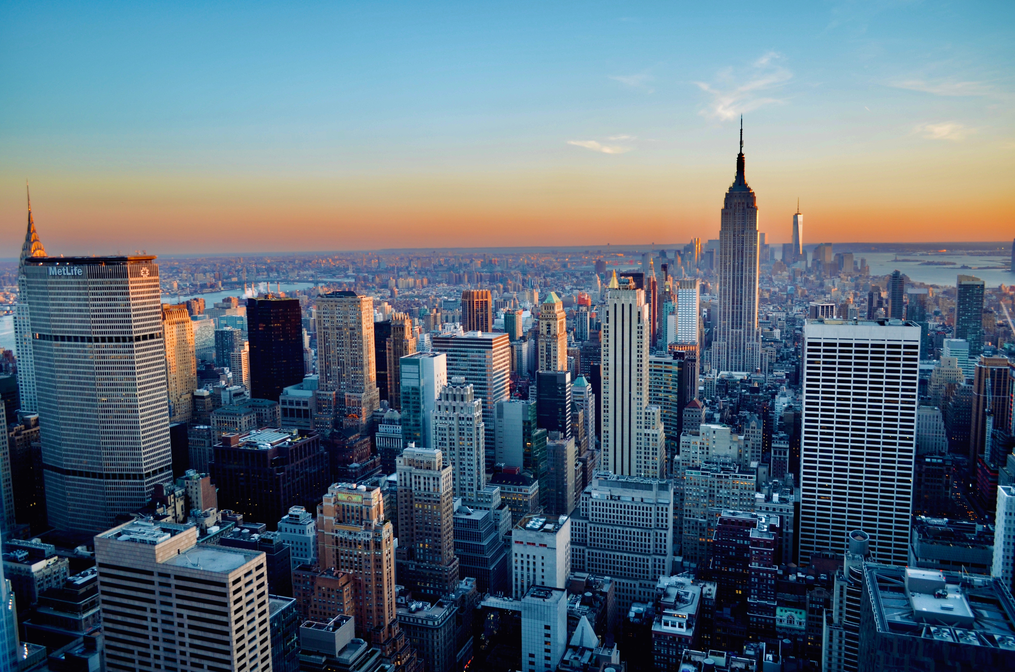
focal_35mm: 27
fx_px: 760
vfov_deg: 47.7
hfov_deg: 67.5
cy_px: 336
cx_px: 508
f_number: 3.5
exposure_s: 1/125
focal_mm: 18
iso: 280
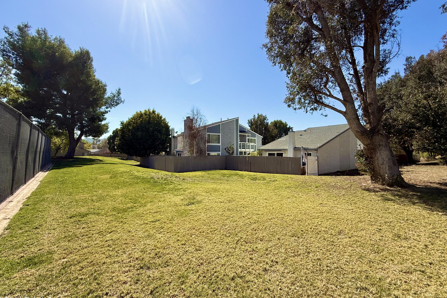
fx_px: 186
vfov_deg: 77.3
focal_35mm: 15
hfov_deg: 100.4
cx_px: 225
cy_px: 144
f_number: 2.2
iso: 50
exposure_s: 1/2841
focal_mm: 2.22
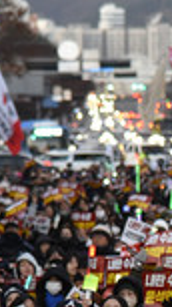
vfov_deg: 4.7
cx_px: 234
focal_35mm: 461
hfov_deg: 2.6
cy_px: 269
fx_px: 3740
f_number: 4
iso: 2000
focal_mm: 112
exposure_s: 1/125
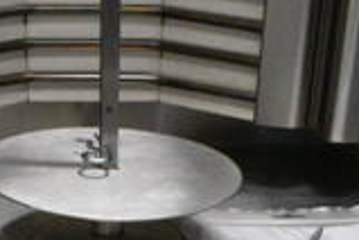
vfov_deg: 11.9
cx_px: 90
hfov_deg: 19.5
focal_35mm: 104
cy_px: 457
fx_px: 1037
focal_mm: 18
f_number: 5.6
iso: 6400
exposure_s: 1/125
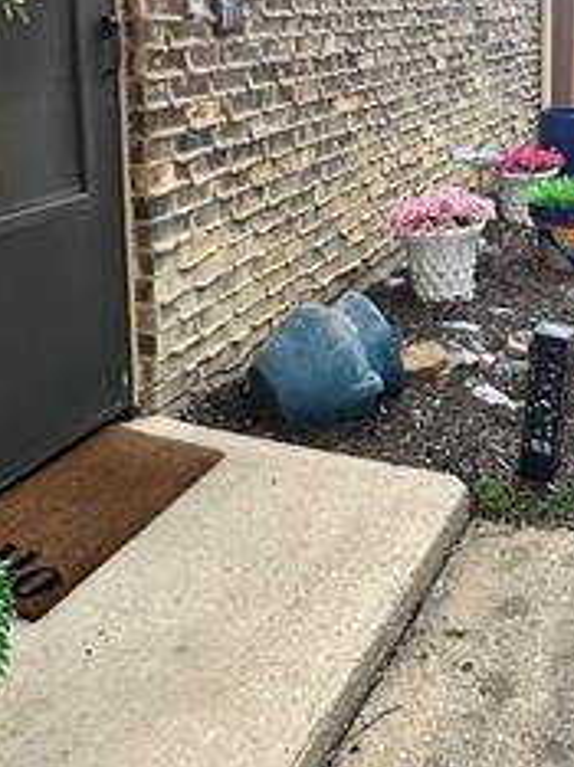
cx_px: 413
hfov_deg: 31.0
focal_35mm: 46
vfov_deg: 39.5
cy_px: 144
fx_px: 1019
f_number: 2.2
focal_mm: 2.22
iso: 64
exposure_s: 1/120
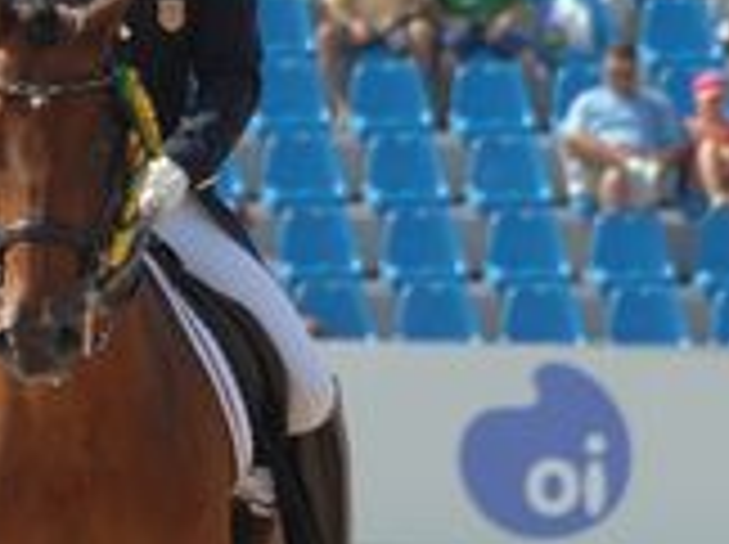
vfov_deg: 1.7
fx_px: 18000
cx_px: 162
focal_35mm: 856
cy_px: 281
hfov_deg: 2.3
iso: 200
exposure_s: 1/400
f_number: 6.7
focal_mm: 150
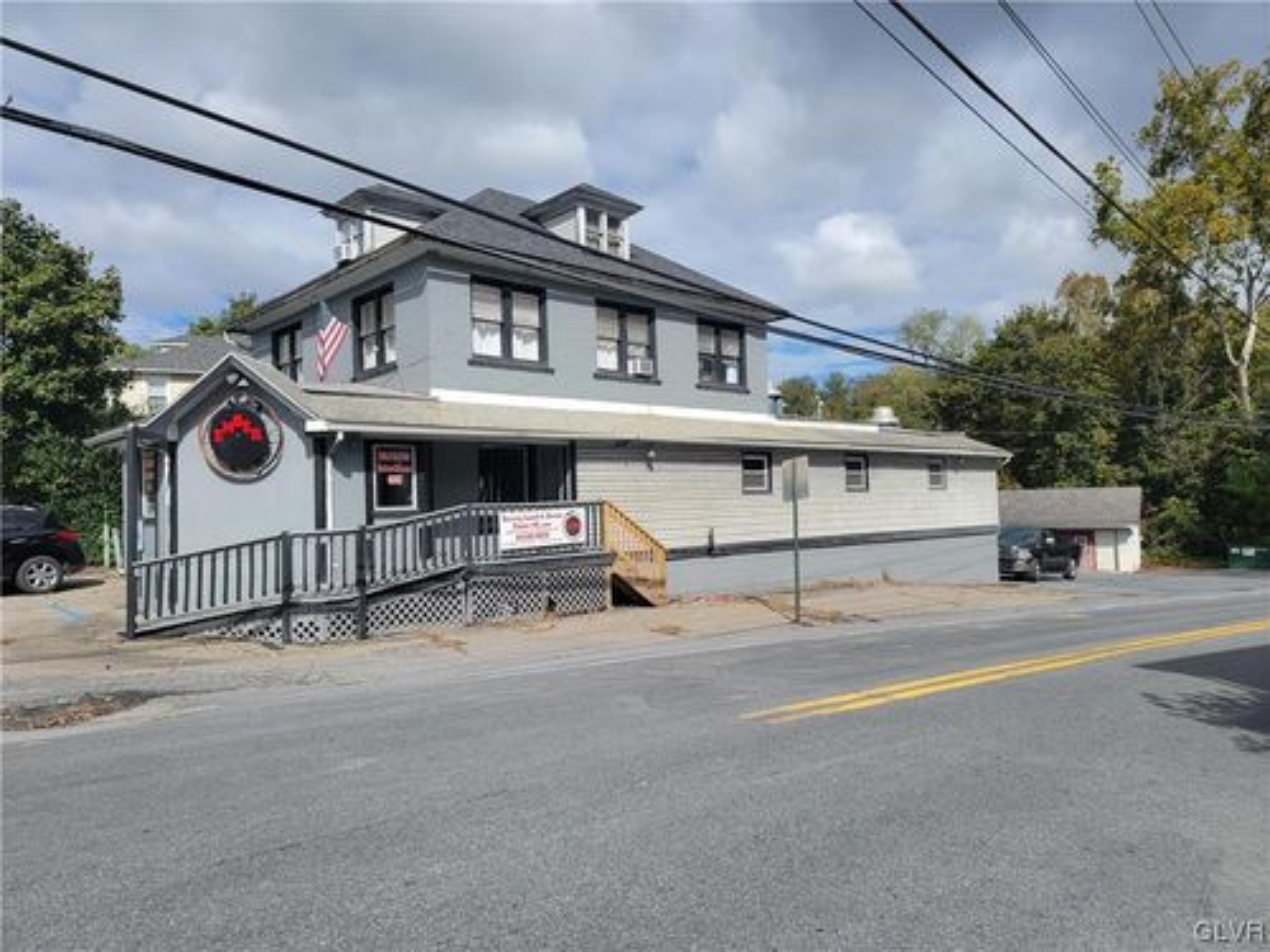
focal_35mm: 24
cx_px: 635
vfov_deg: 56.8
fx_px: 881
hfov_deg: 71.6
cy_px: 476
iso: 16
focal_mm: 6.7
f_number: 1.8
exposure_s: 1/1441
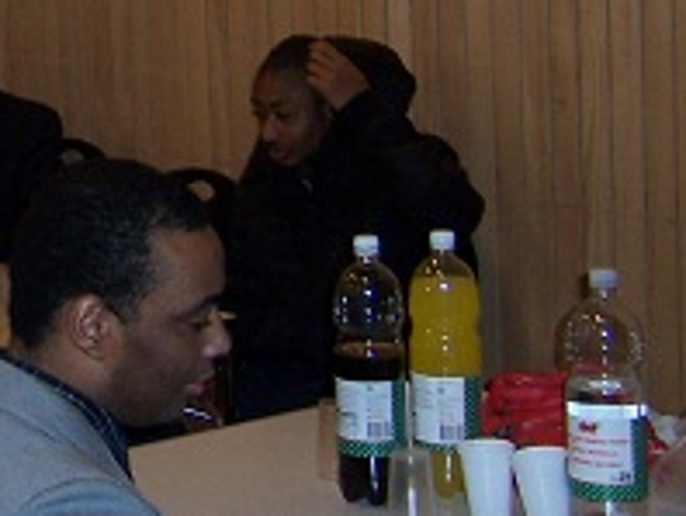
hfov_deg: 17.5
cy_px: 14
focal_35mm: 103
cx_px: -289
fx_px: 2044
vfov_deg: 14.2
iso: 140
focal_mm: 5.5
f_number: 2.8
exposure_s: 1/60
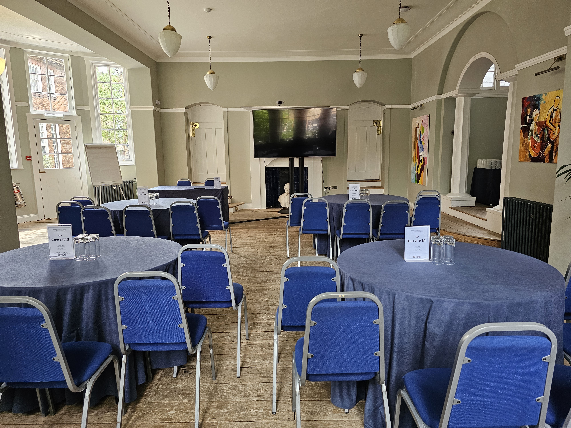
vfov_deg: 58.9
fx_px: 379
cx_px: 286
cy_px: 214
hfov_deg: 73.9
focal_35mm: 23
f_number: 1.7
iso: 400
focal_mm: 6.3
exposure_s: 1/170
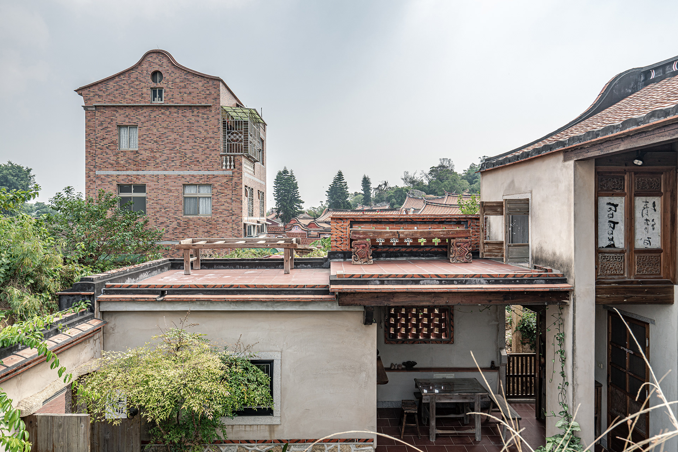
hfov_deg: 76.1
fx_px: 433
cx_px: 339
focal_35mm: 23
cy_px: 226
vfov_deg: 55.1
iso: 100
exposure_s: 1/200
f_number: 7.1
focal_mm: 23
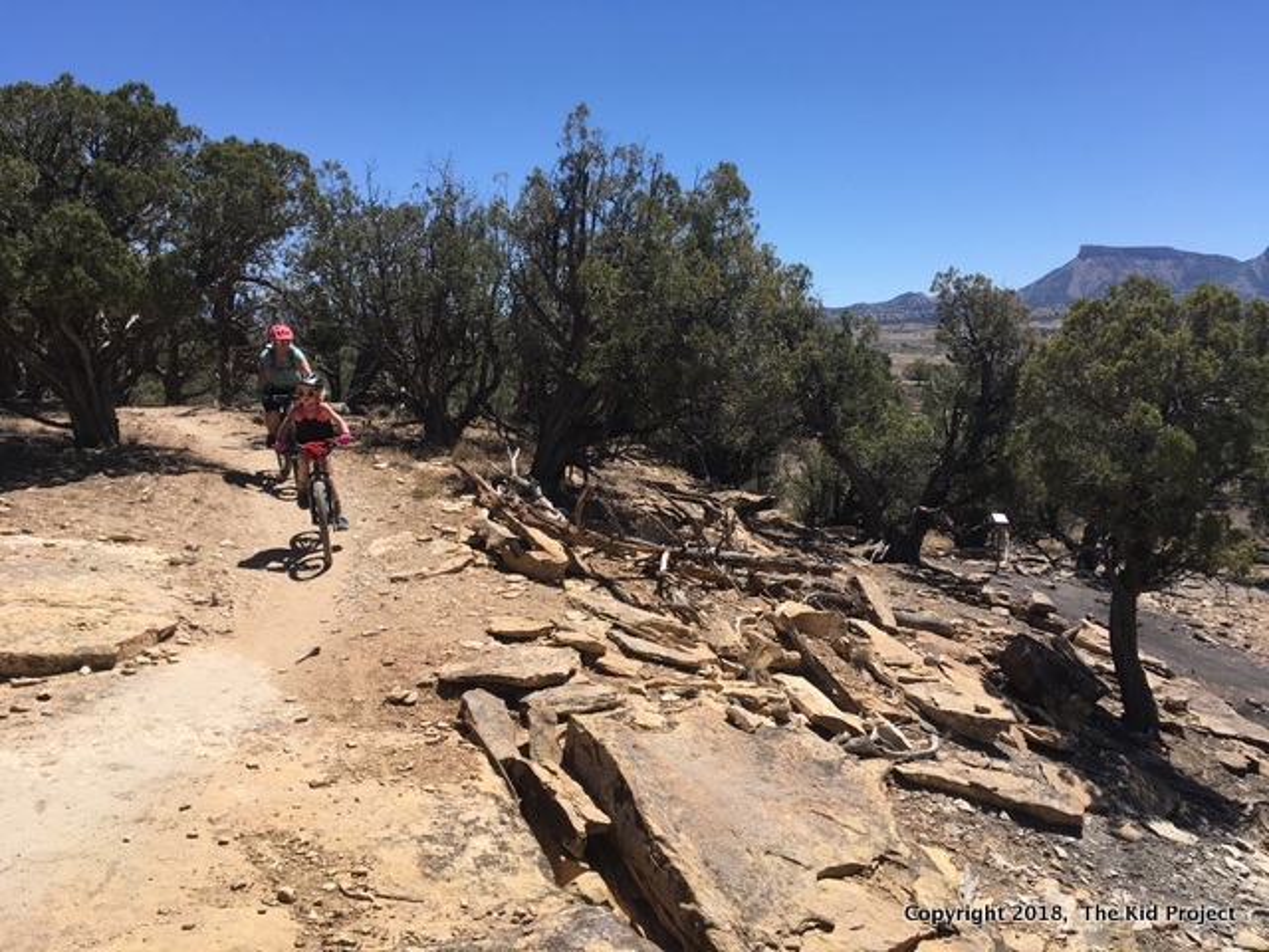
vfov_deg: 48.2
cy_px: 476
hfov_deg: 61.7
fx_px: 1063
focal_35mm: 29
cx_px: 634
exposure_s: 1/1508
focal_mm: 4.15
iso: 25
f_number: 2.2
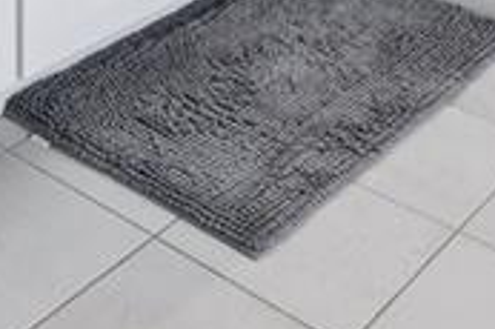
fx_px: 1140
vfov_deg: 12.2
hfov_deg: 24.0
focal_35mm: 83
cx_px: 74
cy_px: -512
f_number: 11
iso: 800
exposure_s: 1/15
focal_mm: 14
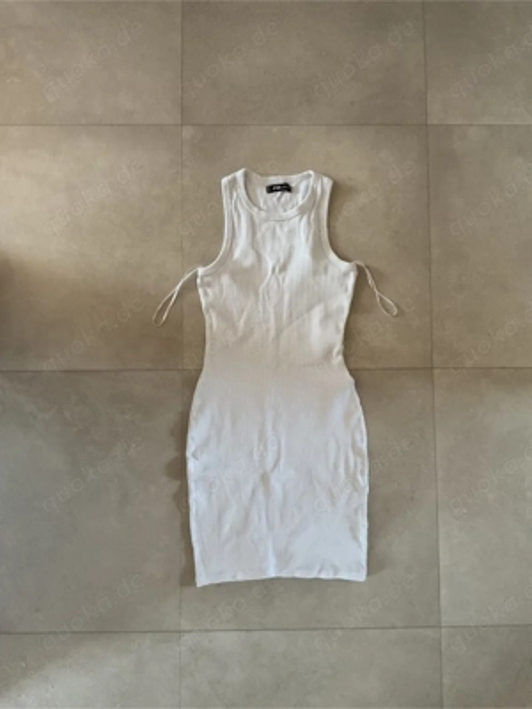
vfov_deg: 61.7
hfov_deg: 48.2
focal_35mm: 29
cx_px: 266
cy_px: 354
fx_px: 594
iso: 160
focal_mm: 3
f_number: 1.8
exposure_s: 1/50
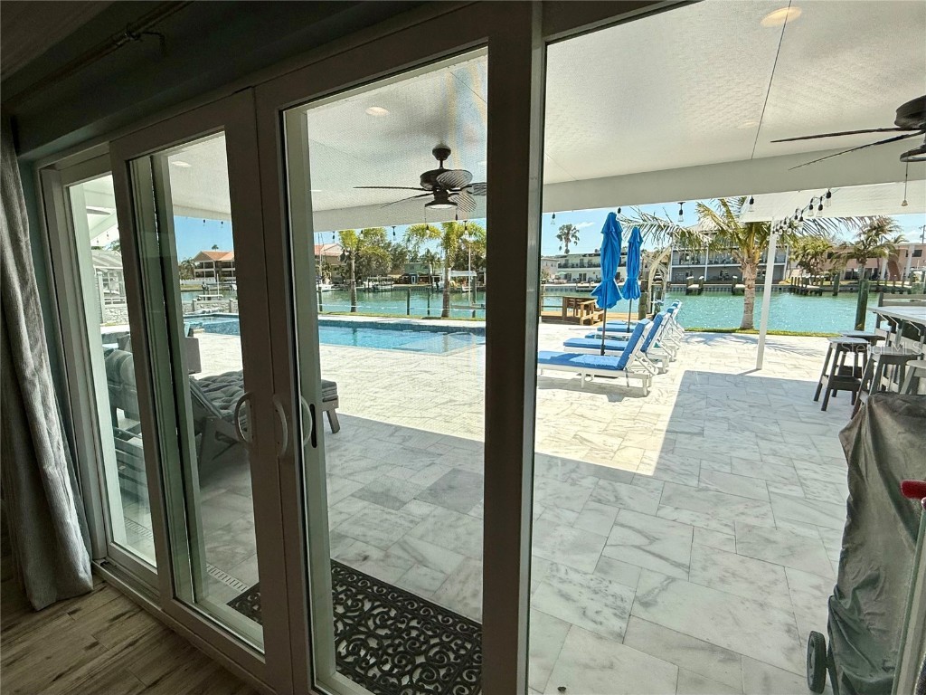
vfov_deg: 85.7
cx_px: 463
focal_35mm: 14
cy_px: 348
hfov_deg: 102.1
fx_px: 375
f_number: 2.2
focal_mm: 2.22
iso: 50
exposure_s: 1/1189
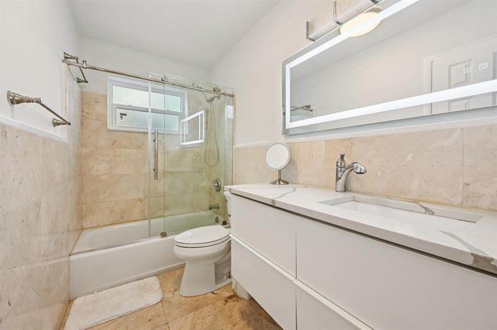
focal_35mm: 14
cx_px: 248
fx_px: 193
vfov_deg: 81.1
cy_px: 165
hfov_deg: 104.3
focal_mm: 14
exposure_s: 1/100
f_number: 8
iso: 800
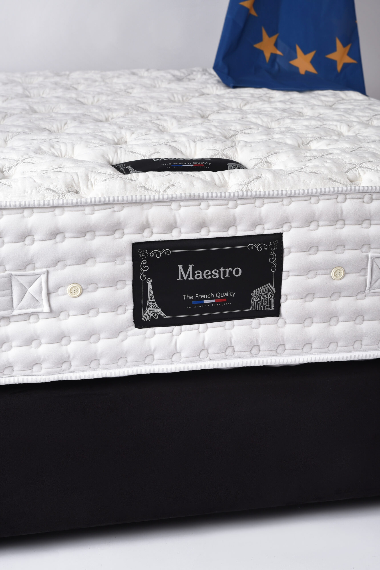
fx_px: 886
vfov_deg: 35.6
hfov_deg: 24.2
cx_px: 190
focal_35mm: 56
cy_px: 285
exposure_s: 1/100
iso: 100
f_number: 6.3
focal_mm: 56
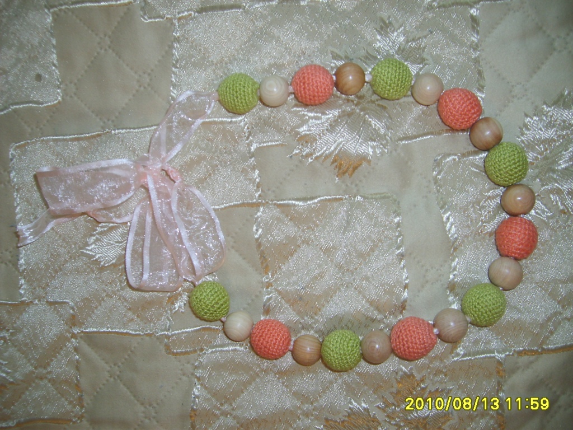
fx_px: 579
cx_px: 286
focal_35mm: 35
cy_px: 215
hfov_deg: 52.6
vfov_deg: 40.7
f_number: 2.8
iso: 100
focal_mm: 5.8
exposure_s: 1/45
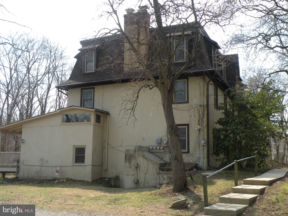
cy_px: 108
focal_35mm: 42
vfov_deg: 34.3
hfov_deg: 44.8
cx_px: 144
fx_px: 349
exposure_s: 1/170
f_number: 5
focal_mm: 7.4
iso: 64
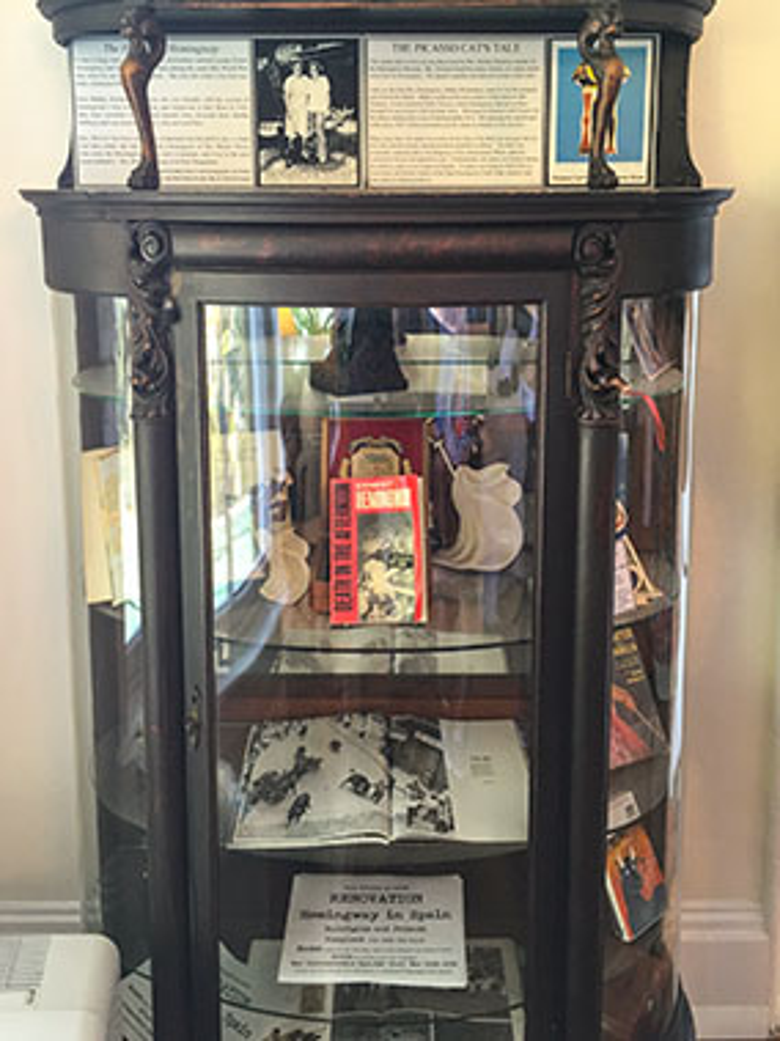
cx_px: 390
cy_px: 520
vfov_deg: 61.7
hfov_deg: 48.2
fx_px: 872
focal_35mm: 29
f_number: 2.2
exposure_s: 1/30
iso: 80
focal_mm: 4.15
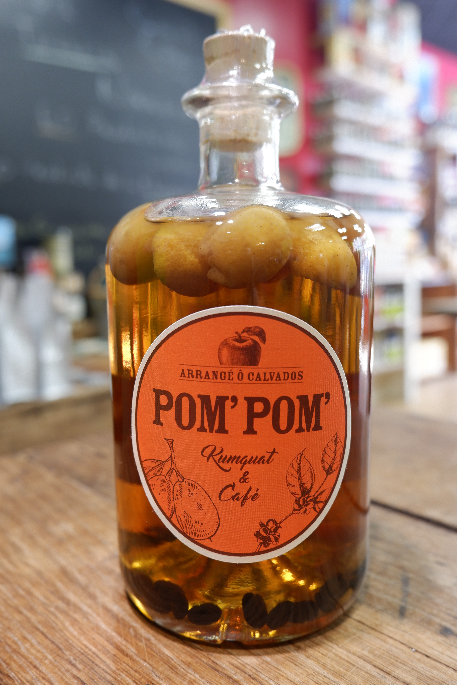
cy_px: 342
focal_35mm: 29
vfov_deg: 63.7
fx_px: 552
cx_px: 228
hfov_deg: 45.0
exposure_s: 1/30
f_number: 4
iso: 500
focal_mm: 19.7
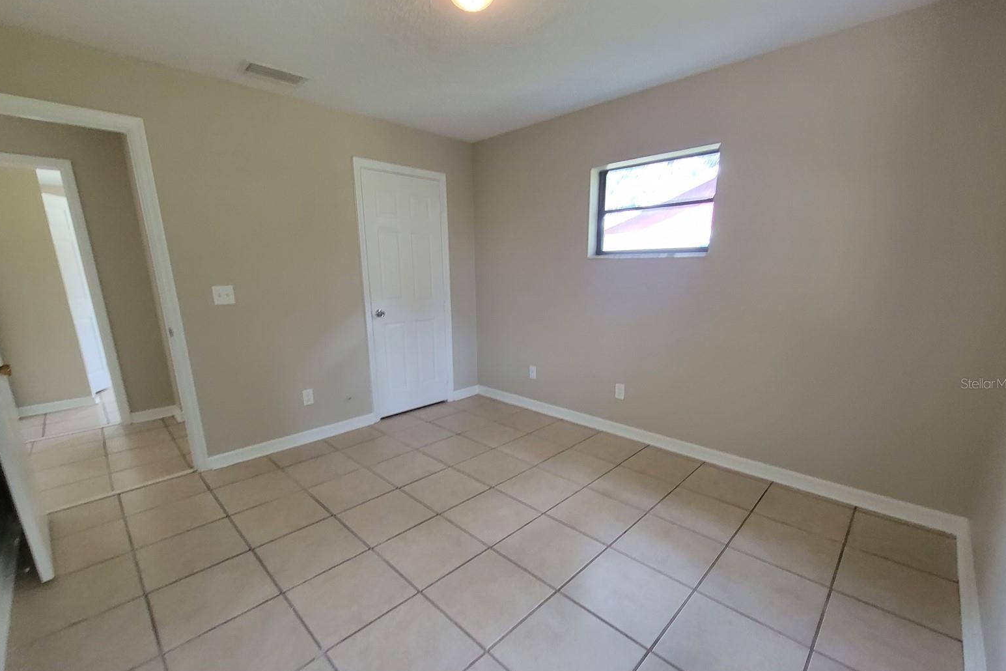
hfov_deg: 104.3
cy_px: 383
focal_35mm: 14
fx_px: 391
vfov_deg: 80.7
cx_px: 501
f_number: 2.2
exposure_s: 1/60
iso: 250
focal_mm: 2.2
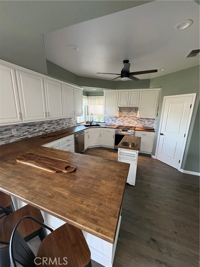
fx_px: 108
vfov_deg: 102.1
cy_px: 134
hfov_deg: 85.7
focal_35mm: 14
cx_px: 100
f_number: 2.2
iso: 320
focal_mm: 2.22
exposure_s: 1/60
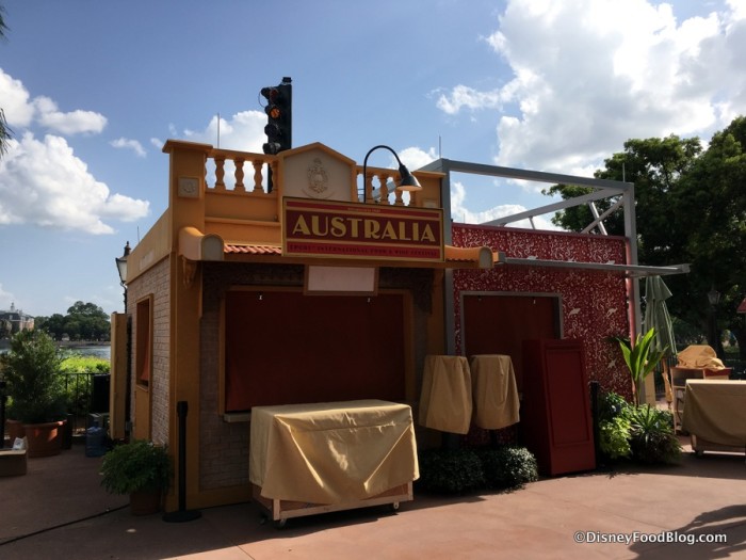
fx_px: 625
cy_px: 280
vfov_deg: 48.2
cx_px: 373
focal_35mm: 29
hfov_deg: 61.7
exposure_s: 1/1570
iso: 25
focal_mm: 4.15
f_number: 2.2
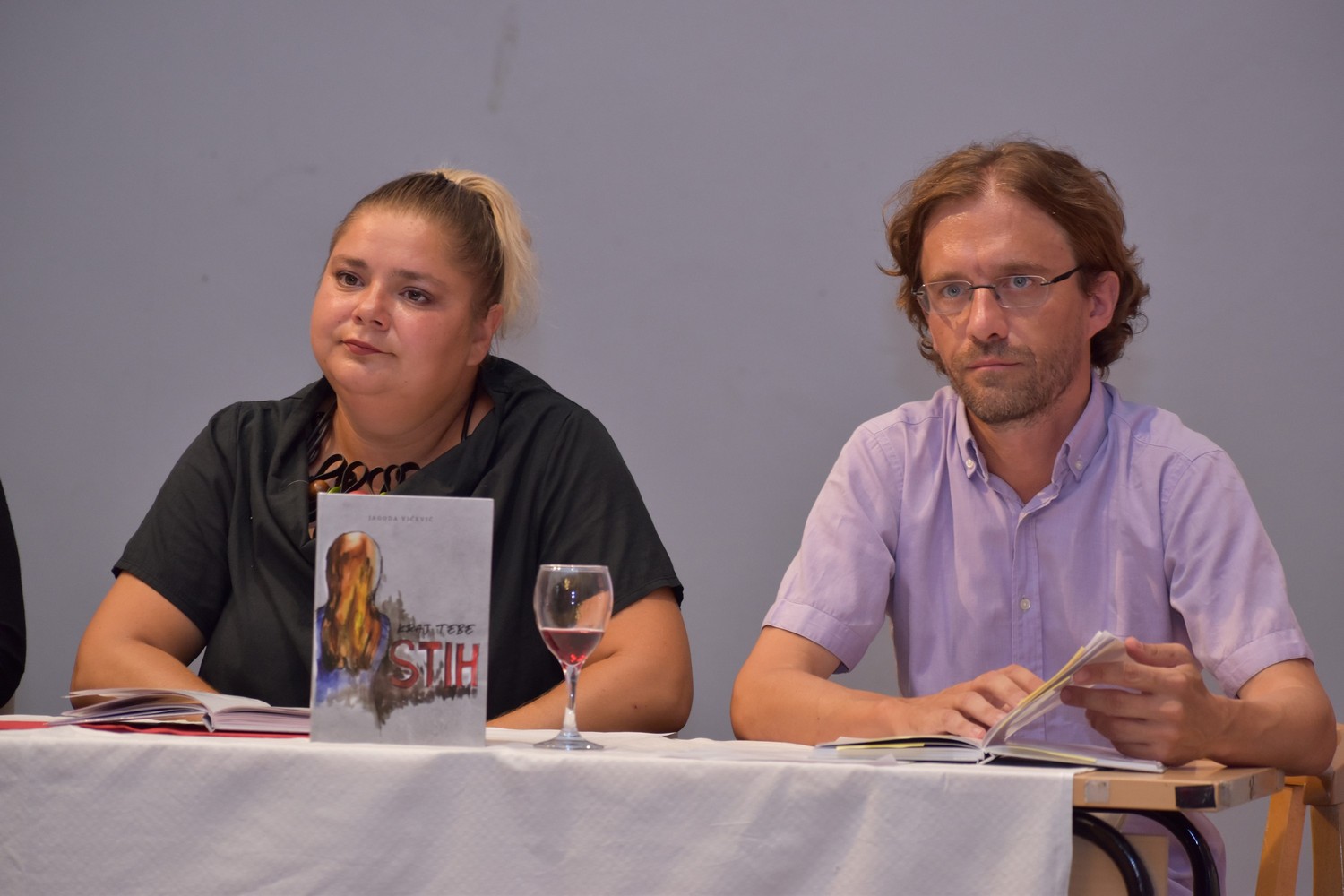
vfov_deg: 9.0
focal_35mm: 153
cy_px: 448
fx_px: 5712
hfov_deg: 13.4
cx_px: 672
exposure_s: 1/60
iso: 800
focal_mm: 102
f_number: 4.8
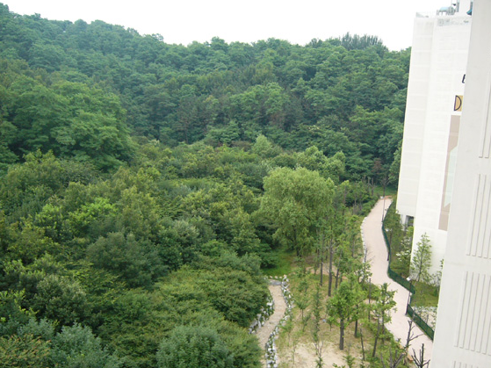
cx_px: 219
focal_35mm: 39
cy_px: 195
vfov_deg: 36.8
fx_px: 553
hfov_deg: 47.8
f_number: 2.8
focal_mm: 5.8
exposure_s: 1/100
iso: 100
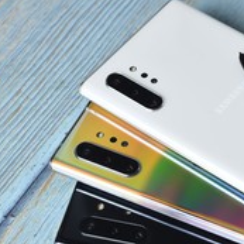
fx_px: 941
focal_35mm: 118
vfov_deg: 14.7
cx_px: 219
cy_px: 163
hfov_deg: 14.6
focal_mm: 60
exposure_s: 1/60
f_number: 8
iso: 320
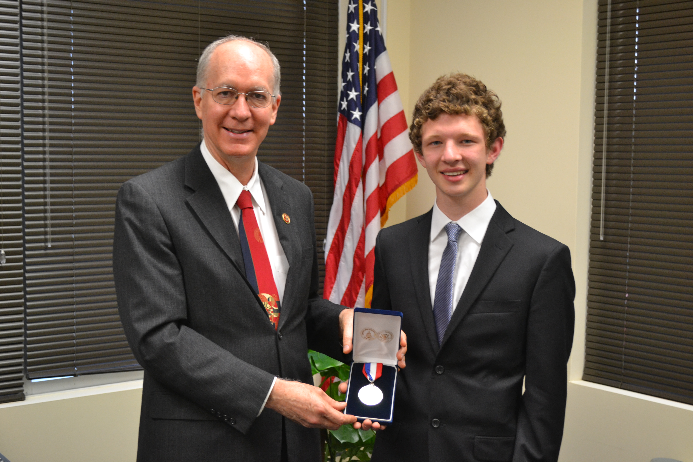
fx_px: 982
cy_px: 231
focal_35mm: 51
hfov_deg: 38.9
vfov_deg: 26.5
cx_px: 346
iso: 1000
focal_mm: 34
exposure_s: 1/60
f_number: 5
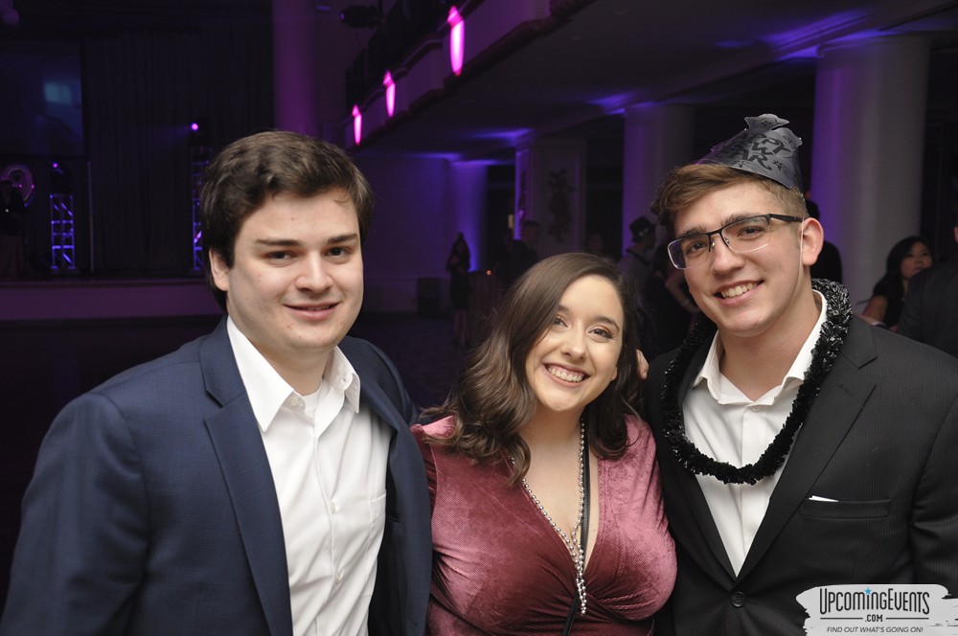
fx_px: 1196
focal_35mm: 45
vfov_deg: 29.8
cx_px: 479
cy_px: 318
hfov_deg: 43.7
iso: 400
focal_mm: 30
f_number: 5
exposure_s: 1/60
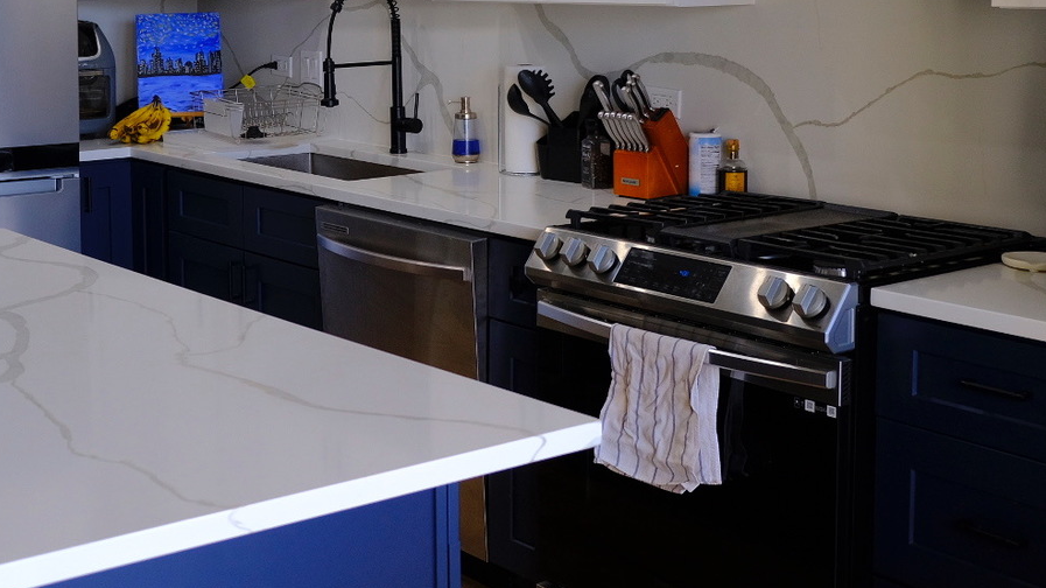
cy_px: 103
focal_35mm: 53
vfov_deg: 22.3
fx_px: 1470
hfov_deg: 38.4
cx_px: 286
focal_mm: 18.8
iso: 500
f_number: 2.8
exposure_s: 1/200
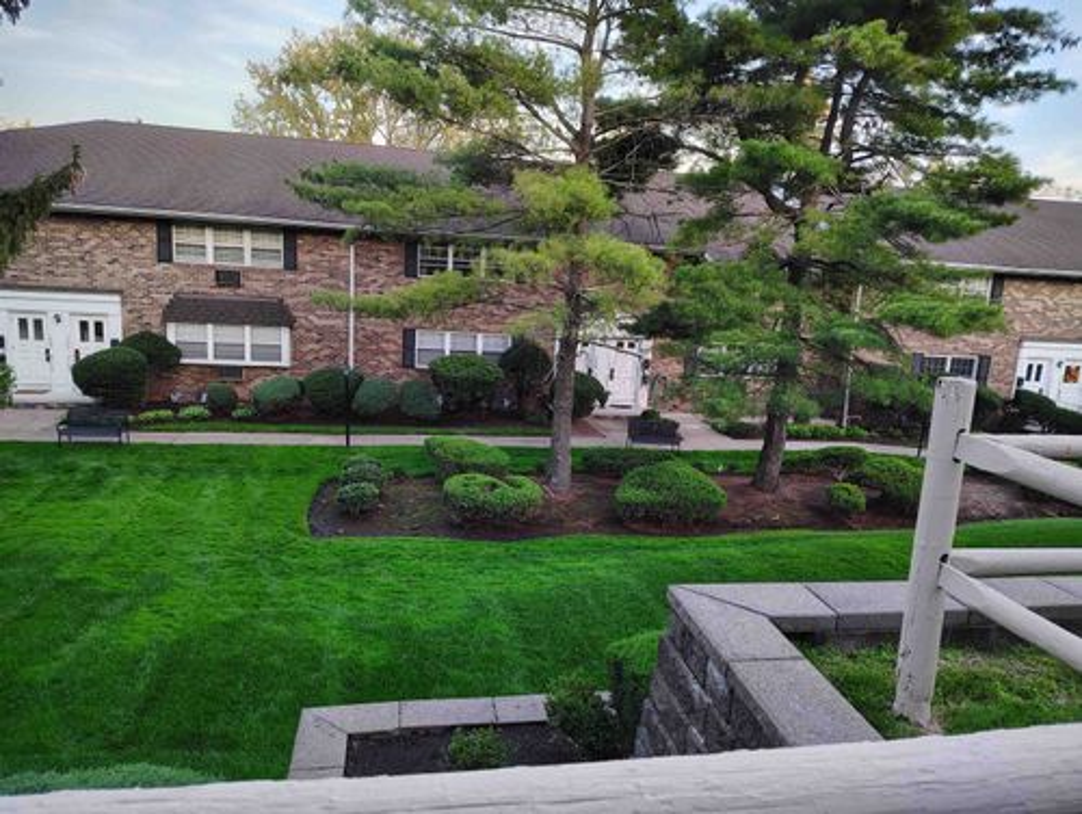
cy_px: 407
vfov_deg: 56.9
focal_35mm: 24
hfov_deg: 71.5
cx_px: 541
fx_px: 751
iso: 500
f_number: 1.8
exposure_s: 1/120
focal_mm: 5.56
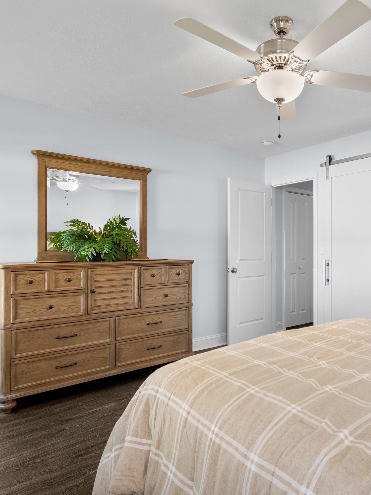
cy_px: 245
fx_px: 329
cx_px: 259
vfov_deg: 73.9
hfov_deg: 57.1
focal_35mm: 23
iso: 100
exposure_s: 1.3
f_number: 4.5
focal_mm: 10
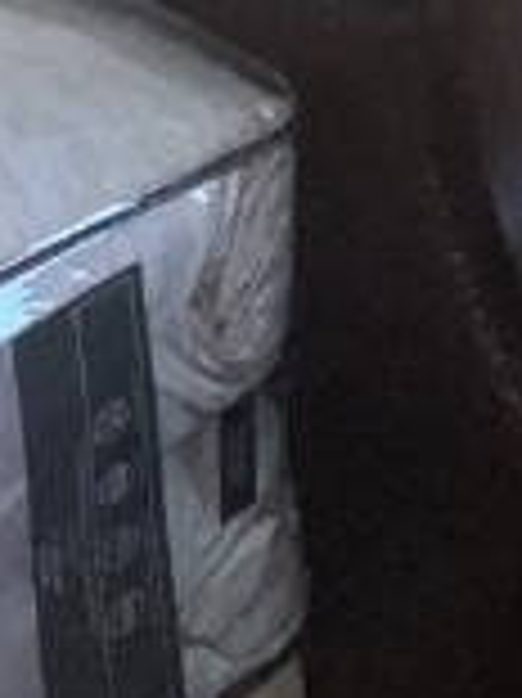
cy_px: -829
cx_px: 562
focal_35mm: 86
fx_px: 1732
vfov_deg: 15.8
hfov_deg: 16.7
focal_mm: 1.57
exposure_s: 1/120
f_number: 1.8
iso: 160
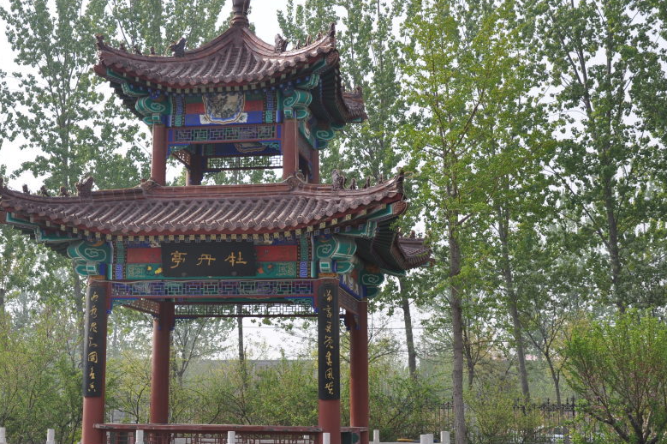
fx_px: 1240
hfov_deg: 29.9
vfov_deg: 20.3
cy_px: 251
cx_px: 229
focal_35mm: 67
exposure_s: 1/800
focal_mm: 34
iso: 200
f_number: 4.5
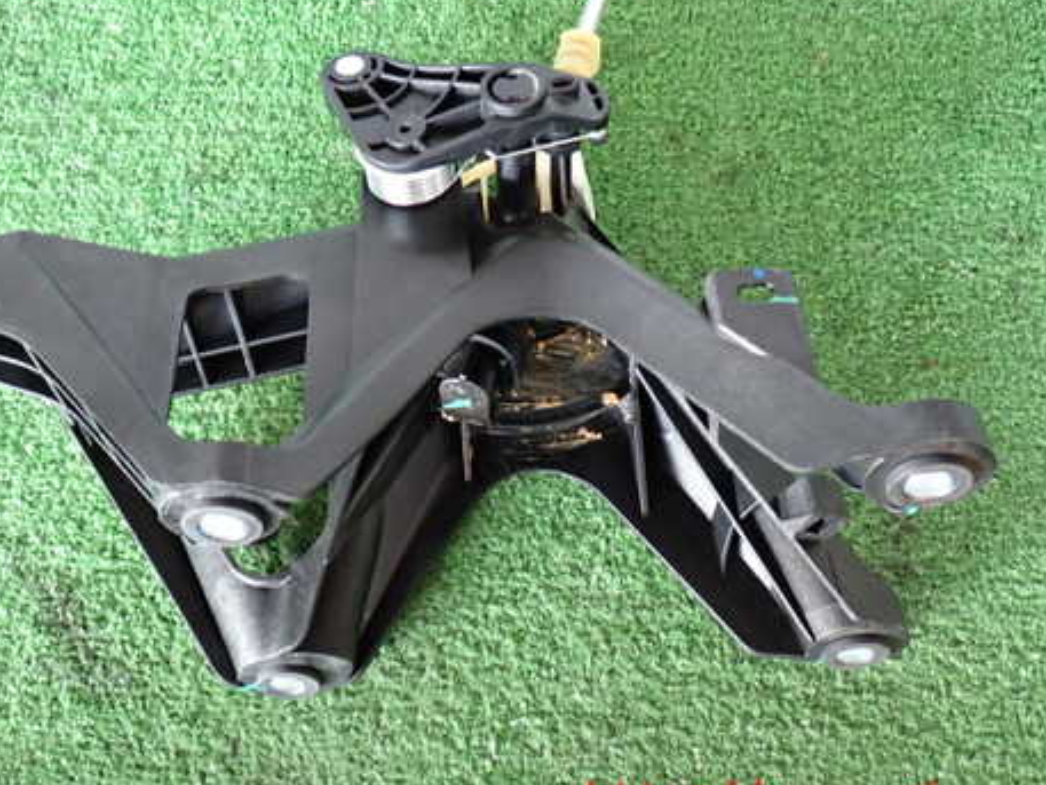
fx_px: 1269
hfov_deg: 44.5
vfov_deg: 34.3
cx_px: 417
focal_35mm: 42
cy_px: 318
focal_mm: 5.79
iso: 500
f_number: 2.4
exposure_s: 1/30
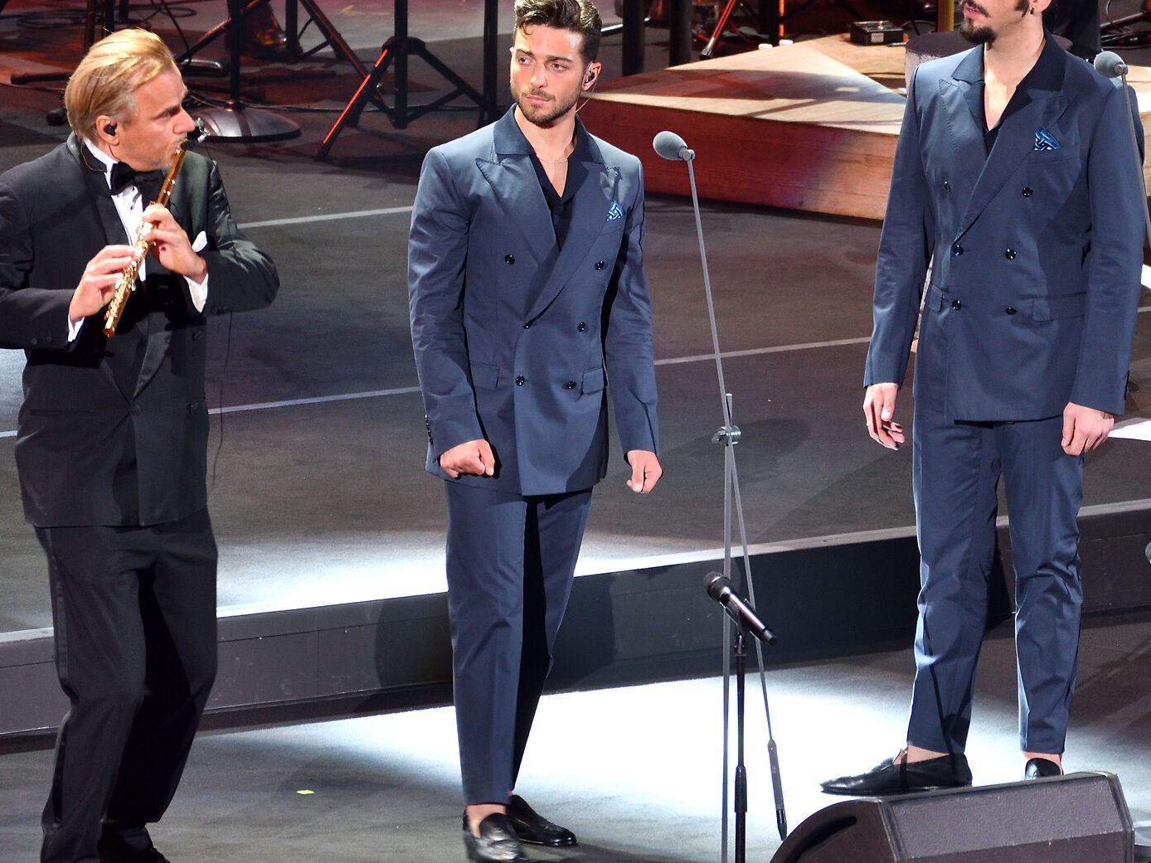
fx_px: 24871
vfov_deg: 2.0
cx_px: 742
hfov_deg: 2.7
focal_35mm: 748
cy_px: 388
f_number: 5.6
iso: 500
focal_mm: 300
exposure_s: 1/25
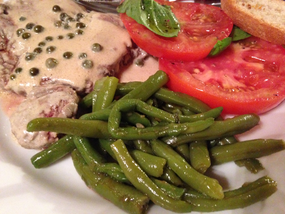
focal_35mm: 33
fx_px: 272
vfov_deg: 42.9
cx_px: 142
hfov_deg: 55.4
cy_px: 107
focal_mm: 4.12
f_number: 2.4
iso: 800
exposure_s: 1/15
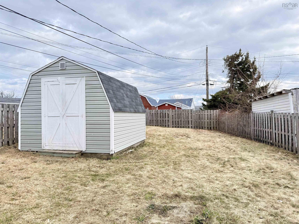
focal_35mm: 24
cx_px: 150
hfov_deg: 71.6
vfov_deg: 56.8
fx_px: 207
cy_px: 112
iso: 100
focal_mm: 6.76
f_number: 1.78
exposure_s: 1/1091
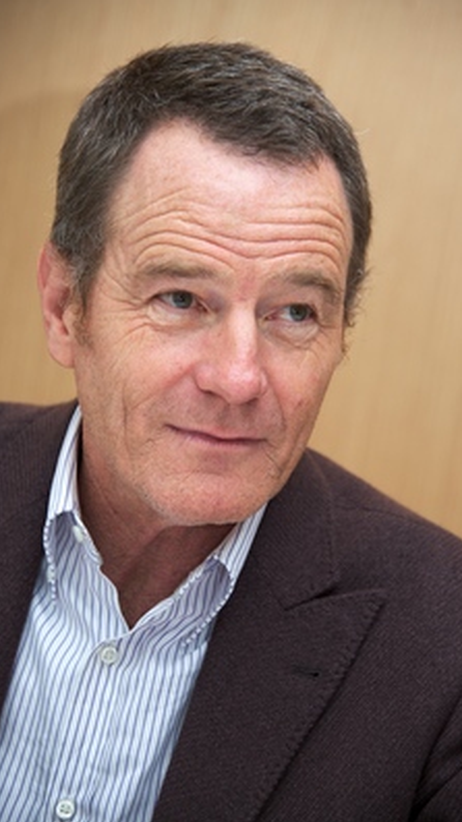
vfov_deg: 12.7
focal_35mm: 169
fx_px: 3684
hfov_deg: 7.2
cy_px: 410
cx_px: 268
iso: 500
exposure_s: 1/60
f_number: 5.6
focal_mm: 160
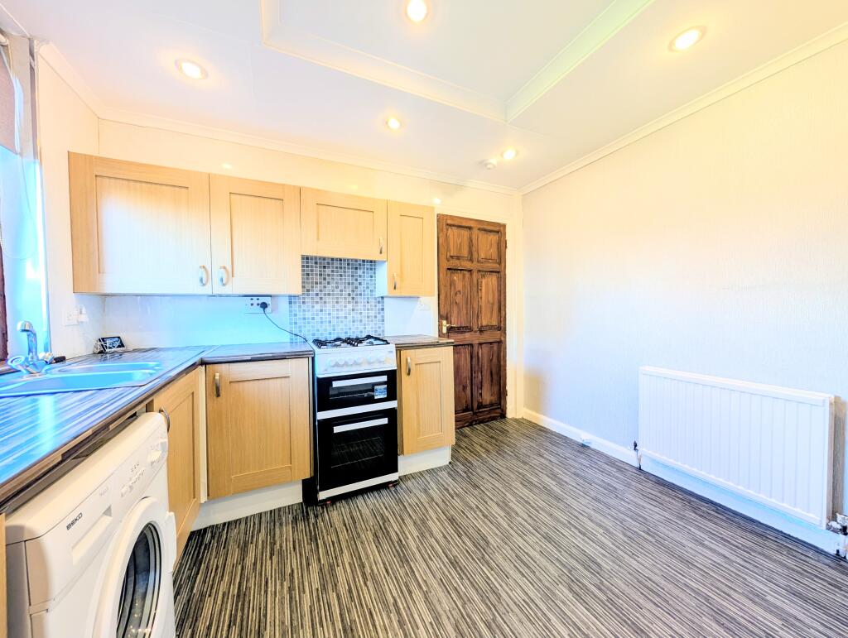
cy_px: 319
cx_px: 424
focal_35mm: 12
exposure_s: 1/25
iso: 54
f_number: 1.7
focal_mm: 2.02
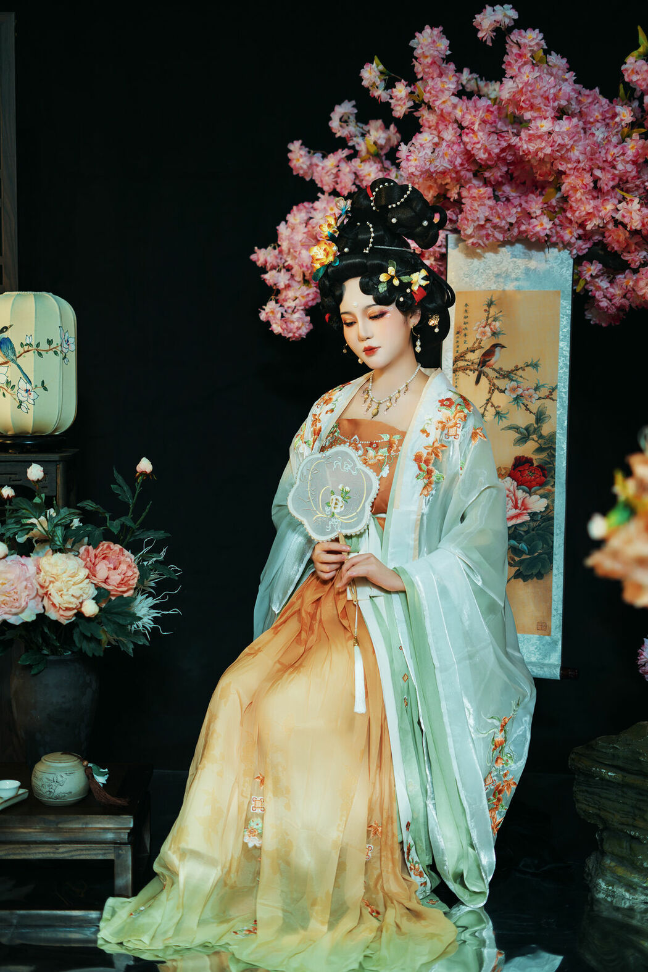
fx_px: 1350
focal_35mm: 50
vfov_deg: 39.6
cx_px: 324
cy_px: 486
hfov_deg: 27.0
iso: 200
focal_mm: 50
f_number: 2.2
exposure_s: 1/125
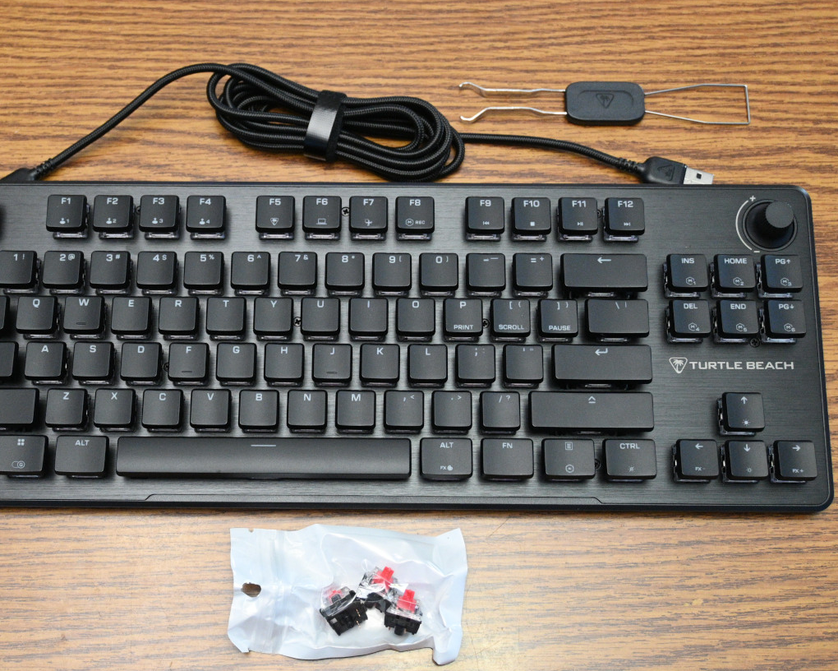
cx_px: 355
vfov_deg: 28.6
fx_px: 1314
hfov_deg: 35.3
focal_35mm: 53
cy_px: 340
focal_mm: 30
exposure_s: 1/60
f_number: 4.8
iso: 3200
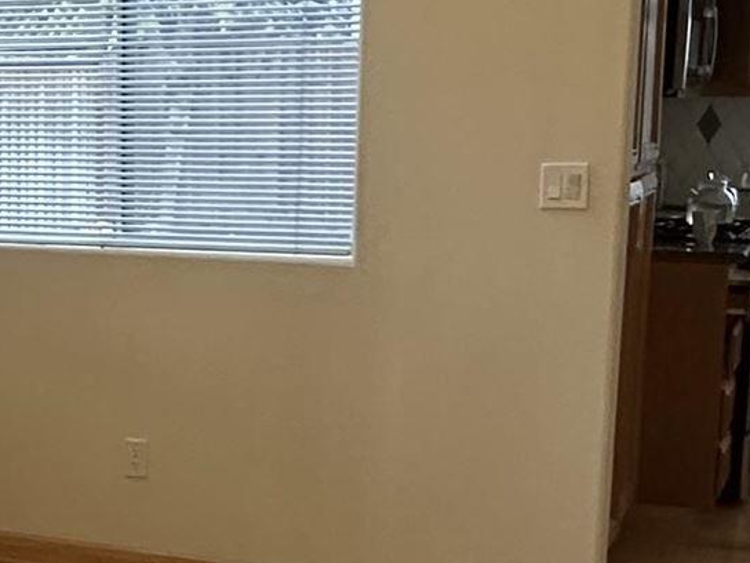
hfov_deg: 23.8
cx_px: 18
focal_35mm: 79
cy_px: 418
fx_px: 1712
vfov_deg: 18.5
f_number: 2.2
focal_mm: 2.22
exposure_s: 1/120
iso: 250
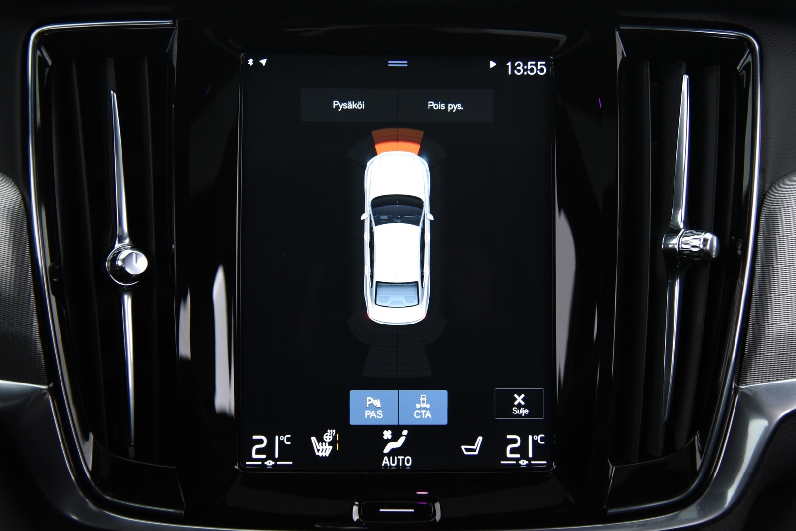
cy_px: 266
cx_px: 398
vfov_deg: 33.4
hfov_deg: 48.4
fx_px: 885
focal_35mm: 40
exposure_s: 1/40
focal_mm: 40
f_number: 4
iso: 4000
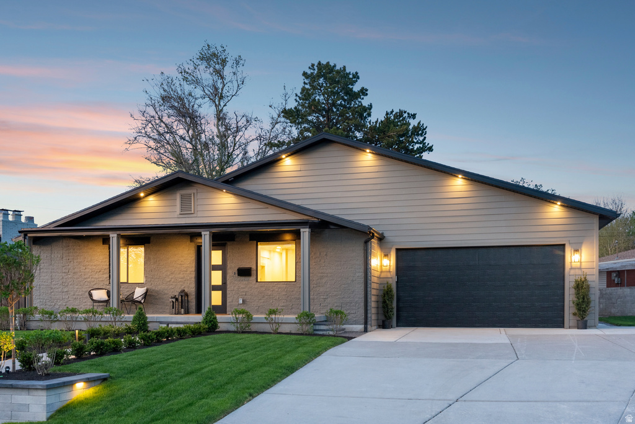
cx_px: 318
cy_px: 212
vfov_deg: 38.5
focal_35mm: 34
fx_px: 607
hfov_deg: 55.2
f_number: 5.6
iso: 640
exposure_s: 1/20
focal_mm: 34.4
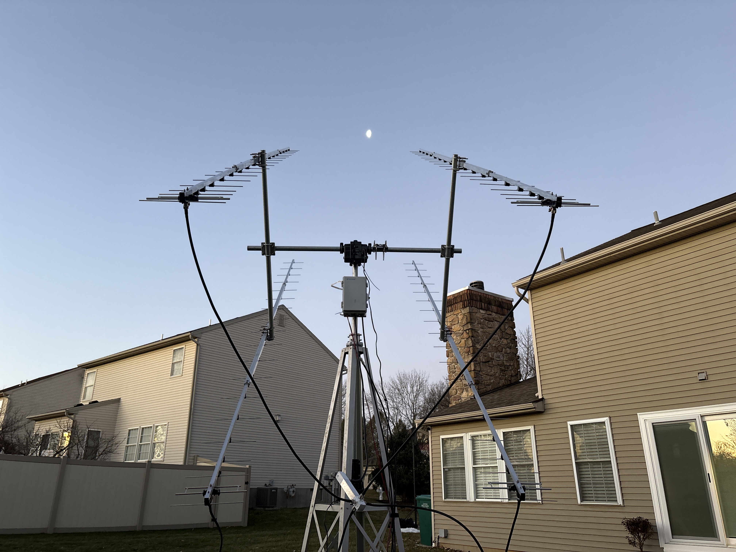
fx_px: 553
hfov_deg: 67.3
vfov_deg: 53.1
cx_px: 368
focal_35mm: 26
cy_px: 276
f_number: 1.6
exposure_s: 1/60
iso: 200
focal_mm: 5.96
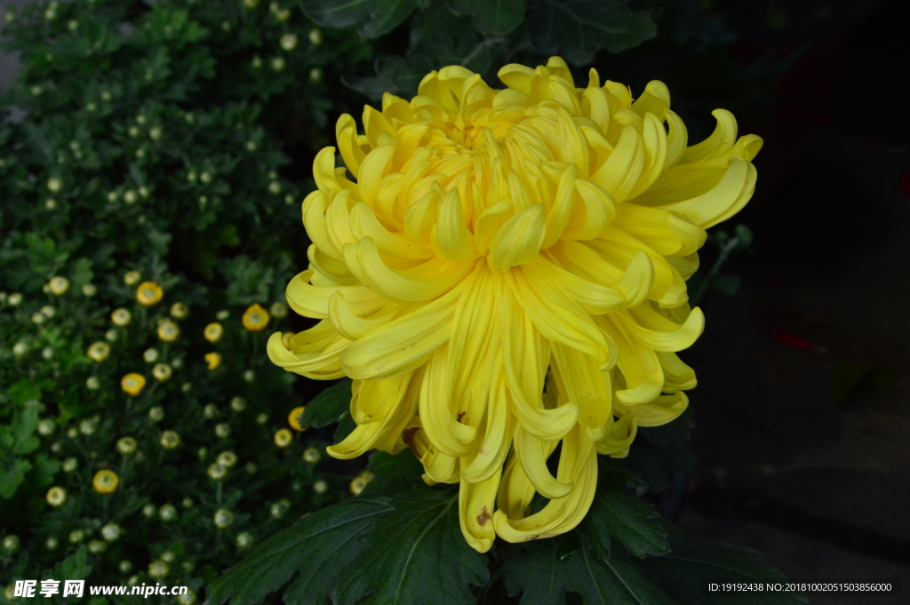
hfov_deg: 19.5
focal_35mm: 105
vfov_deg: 13.0
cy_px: 302
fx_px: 2652
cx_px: 455
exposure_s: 1/250
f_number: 16
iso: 720
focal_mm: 70
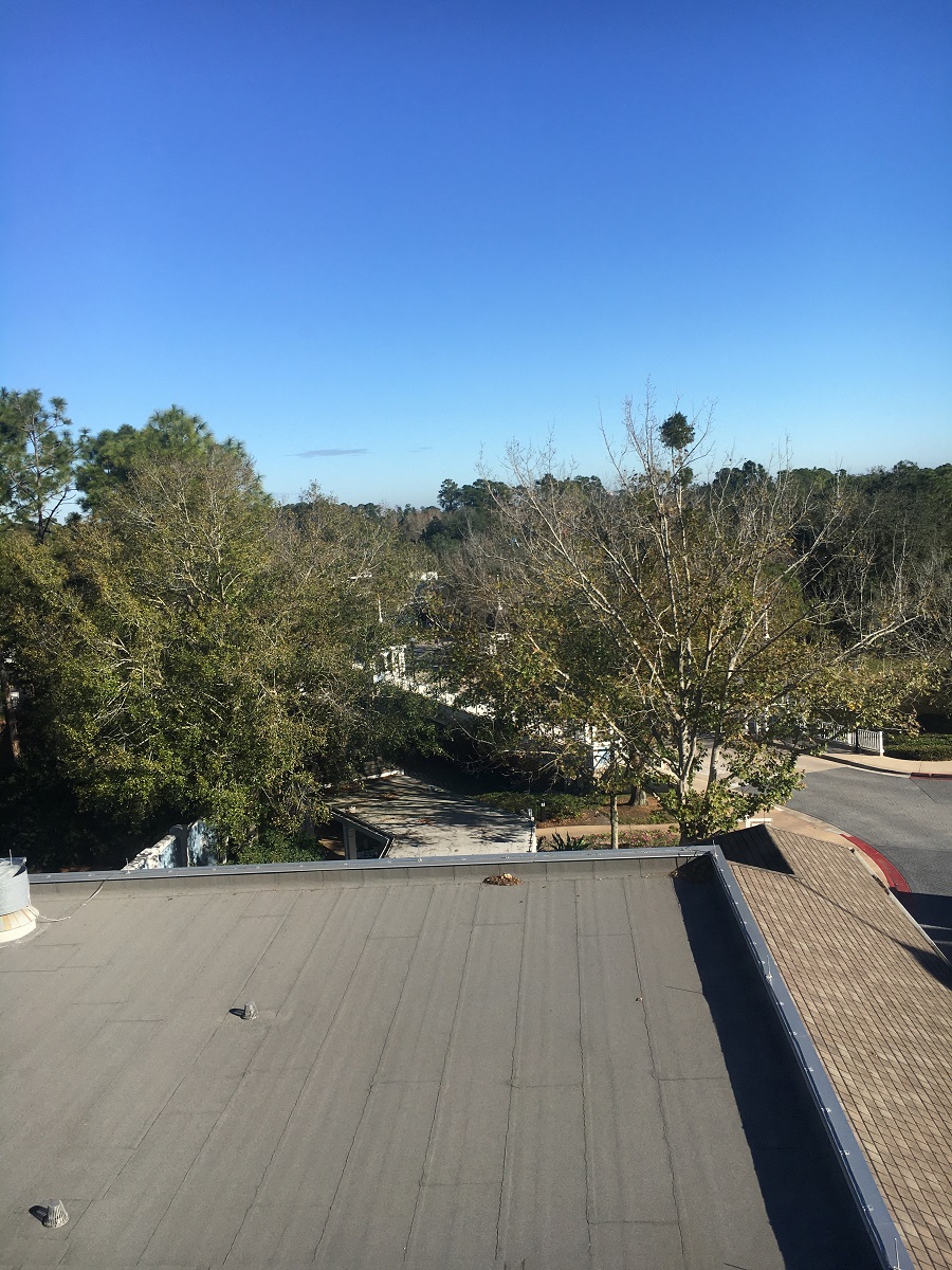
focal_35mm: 29
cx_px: 476
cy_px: 635
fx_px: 1063
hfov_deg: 48.2
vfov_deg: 61.7
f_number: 2.2
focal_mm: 4.15
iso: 25
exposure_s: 1/1451
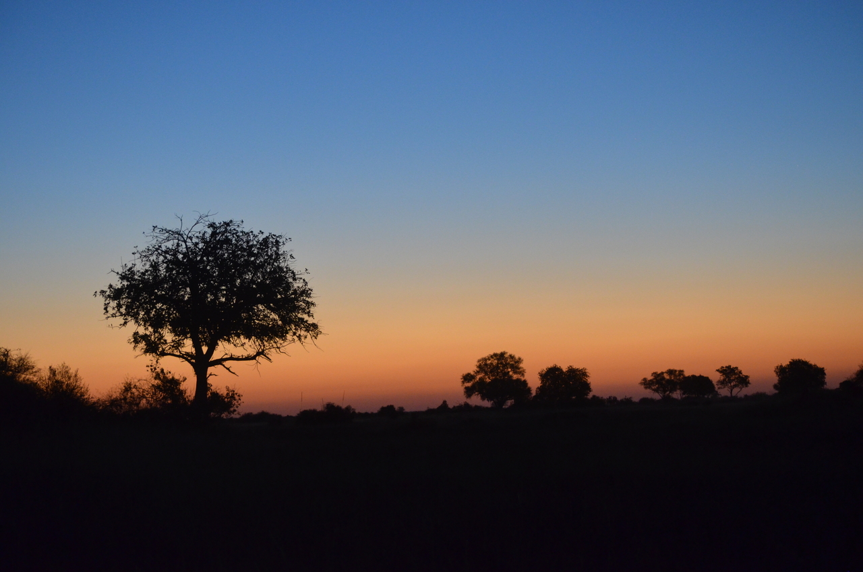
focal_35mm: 93
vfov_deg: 14.6
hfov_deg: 22.0
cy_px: 286
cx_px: 432
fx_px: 2225
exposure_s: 1/30
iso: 1800
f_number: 4.5
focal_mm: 62
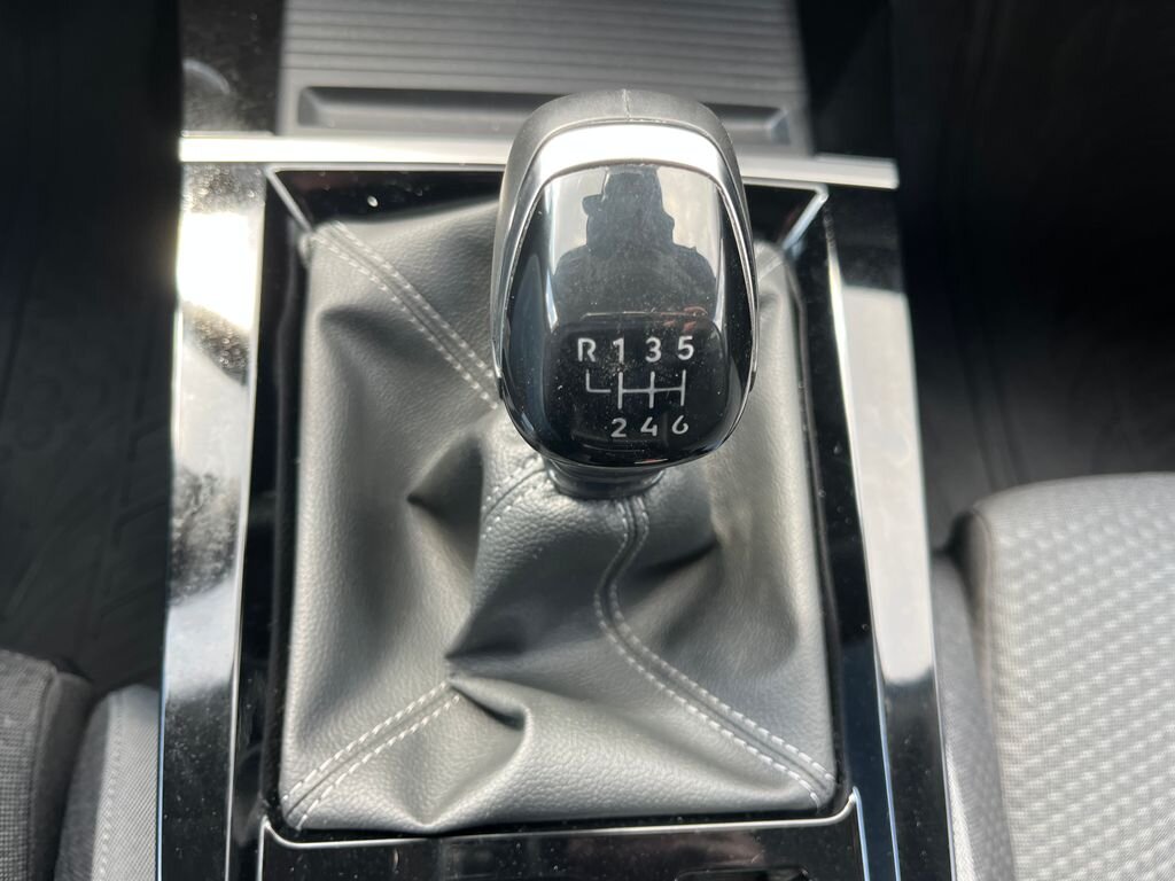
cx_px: 588
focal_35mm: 26
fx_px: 883
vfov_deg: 53.1
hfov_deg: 67.3
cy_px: 440
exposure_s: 1/121
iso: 64
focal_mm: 5.1
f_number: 1.6
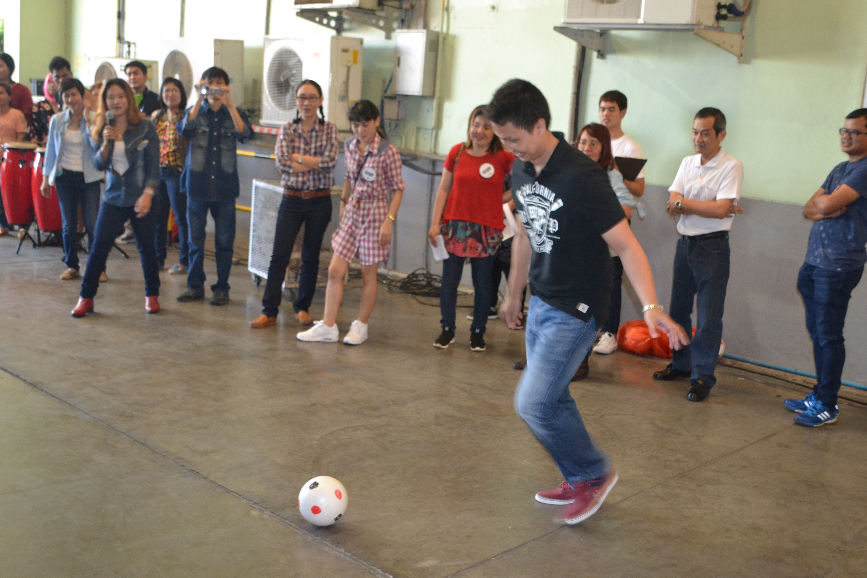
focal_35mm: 39
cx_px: 434
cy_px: 289
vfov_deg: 34.2
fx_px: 939
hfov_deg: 49.6
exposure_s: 1/60
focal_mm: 26
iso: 2000
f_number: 4.2
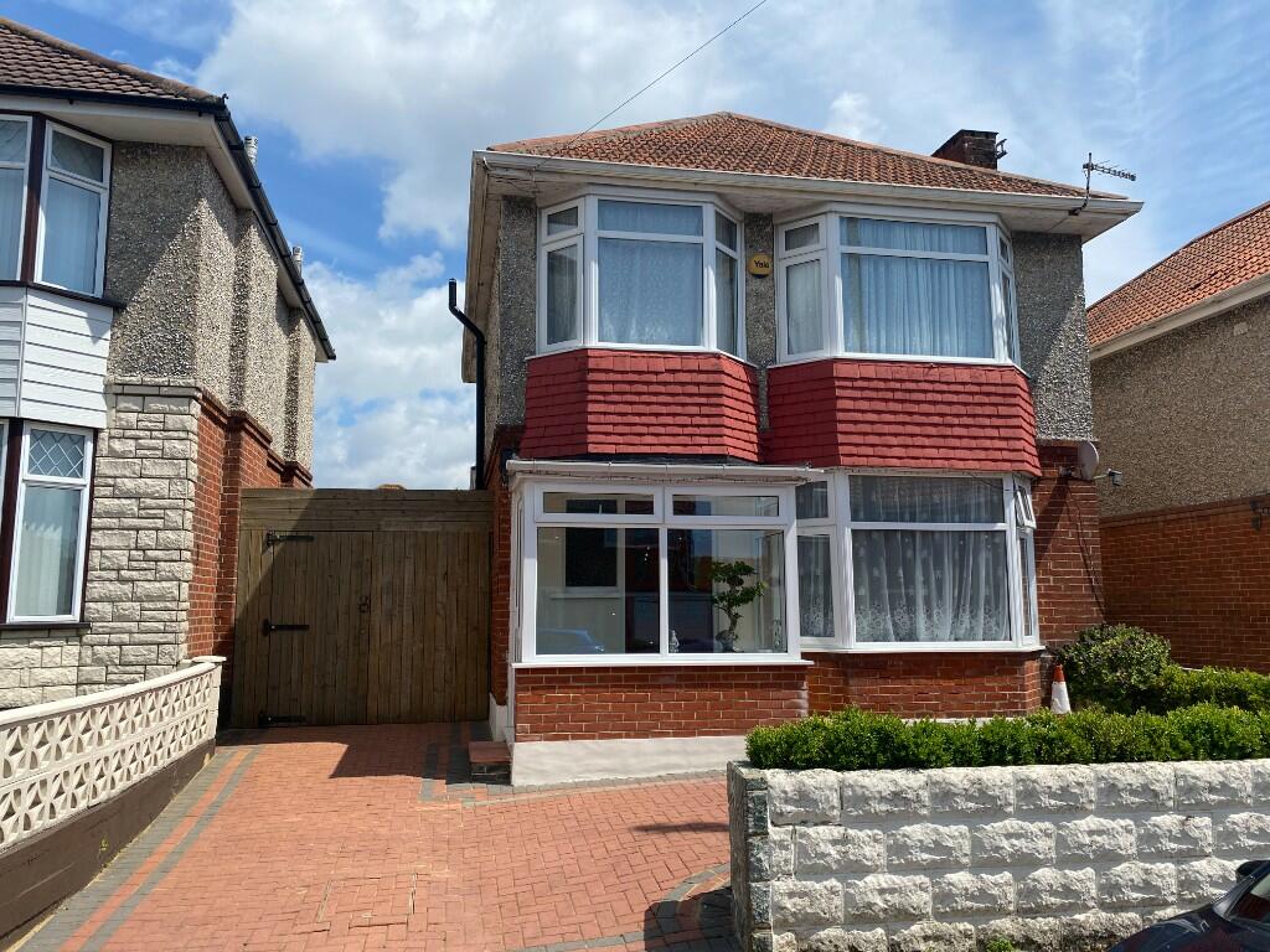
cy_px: 476
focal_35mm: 26
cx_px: 635
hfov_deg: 67.3
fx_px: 954
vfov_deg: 53.1
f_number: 1.8
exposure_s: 1/3846
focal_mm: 4.25
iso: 32
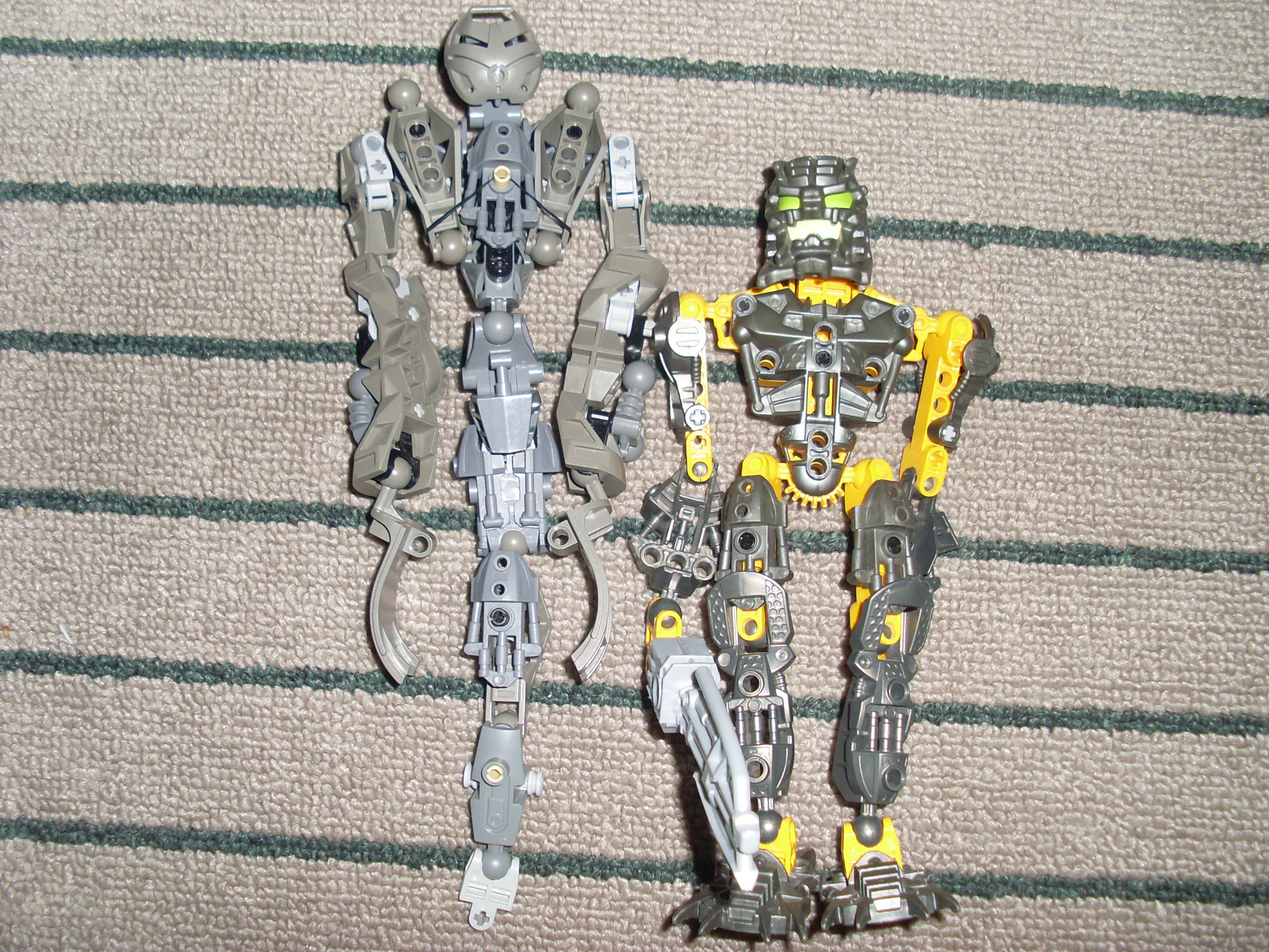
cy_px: 476
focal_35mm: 38
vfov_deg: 37.7
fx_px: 1393
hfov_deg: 49.0
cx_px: 634
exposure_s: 1/45
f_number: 7.7
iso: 100
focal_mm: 6.3
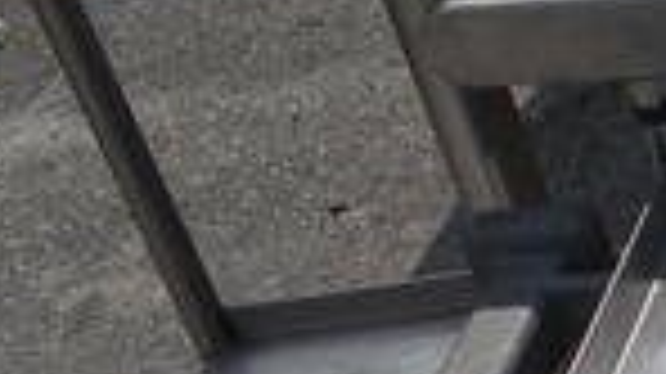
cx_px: 1269
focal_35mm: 117
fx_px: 2065
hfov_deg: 15.3
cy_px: 789
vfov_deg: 9.5
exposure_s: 1/500
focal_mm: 18
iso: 100
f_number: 11
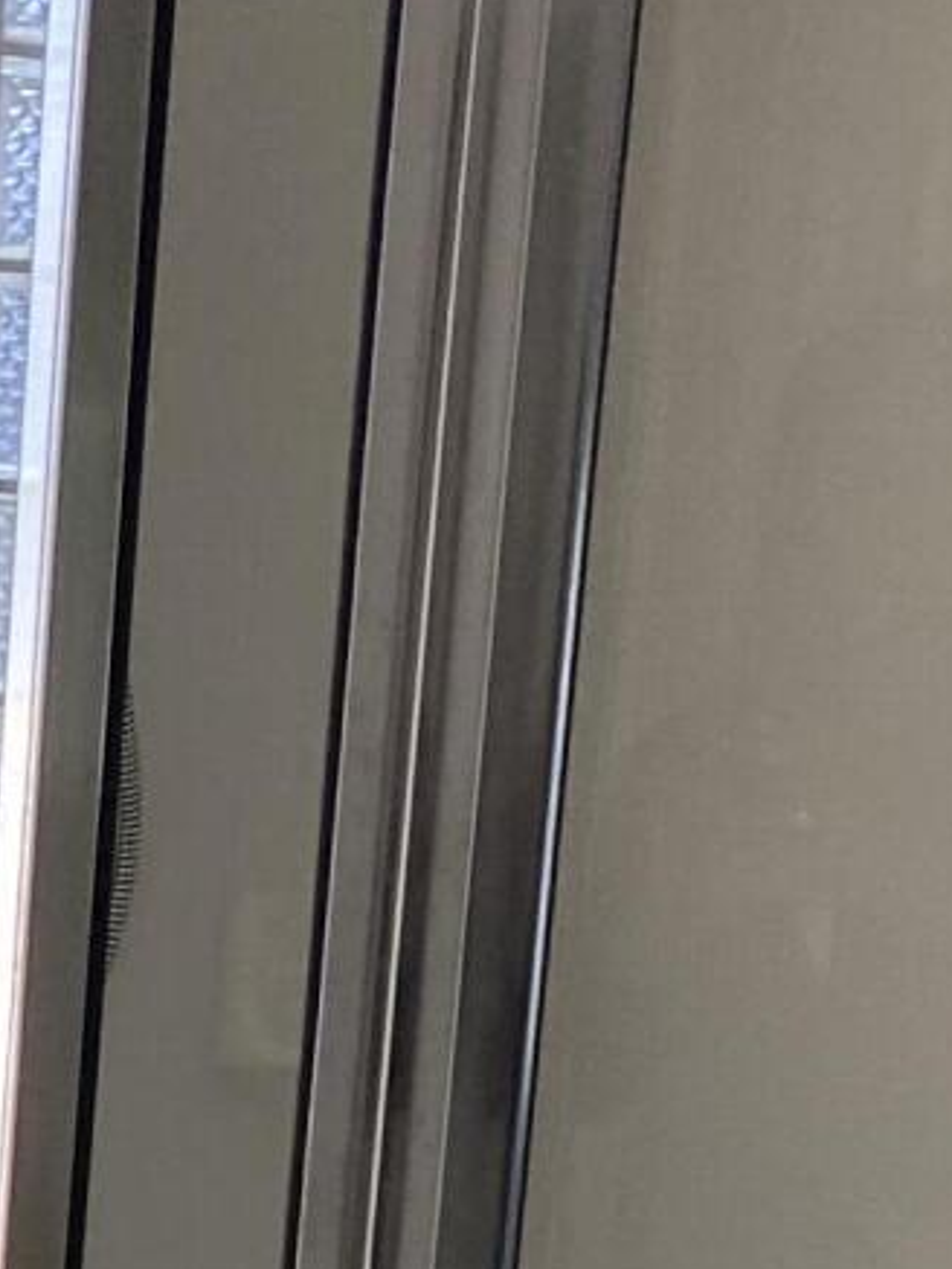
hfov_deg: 11.5
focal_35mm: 119
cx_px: -778
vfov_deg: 14.9
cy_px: 2100
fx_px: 4361
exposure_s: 1/110
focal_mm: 4.25
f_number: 1.8
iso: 125
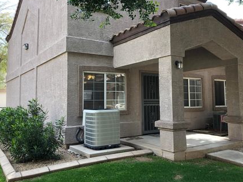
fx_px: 232
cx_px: 122
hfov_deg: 55.4
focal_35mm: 33
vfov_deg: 42.9
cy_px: 80
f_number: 1.8
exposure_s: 1/180
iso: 20
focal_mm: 3.99
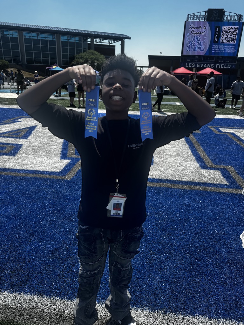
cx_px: 122
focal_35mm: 24
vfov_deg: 71.6
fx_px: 226
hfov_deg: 56.8
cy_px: 162
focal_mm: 6.76
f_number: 1.78
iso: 80
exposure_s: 1/2710
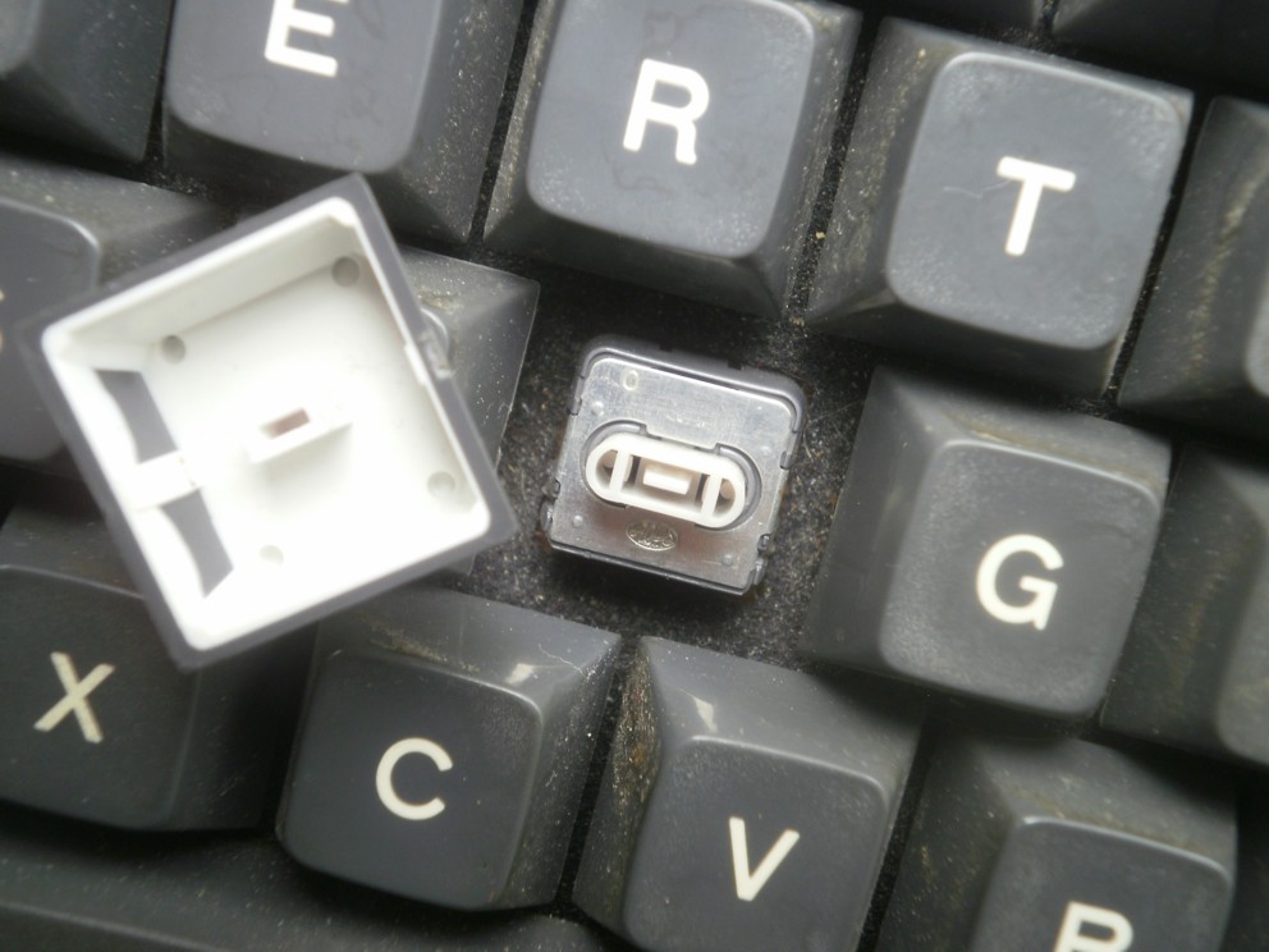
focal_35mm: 31
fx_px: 1136
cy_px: 476
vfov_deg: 45.4
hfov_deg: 58.4
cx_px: 634
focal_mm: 5.45
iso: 100
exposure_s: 1/30
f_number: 2.9
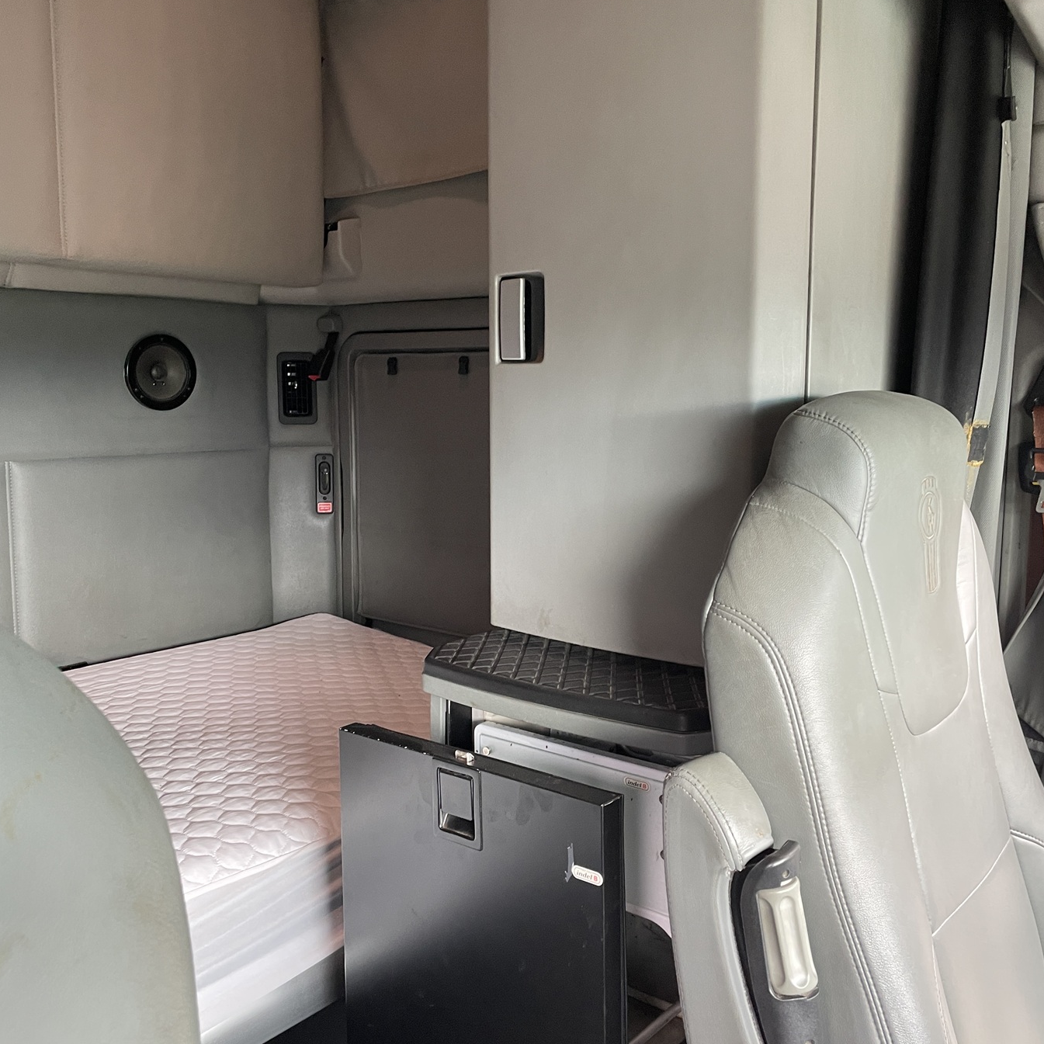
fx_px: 1058
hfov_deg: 52.5
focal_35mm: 31
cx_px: 521
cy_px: 494
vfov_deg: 52.5
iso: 125
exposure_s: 1/67
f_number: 1.6
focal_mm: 4.2
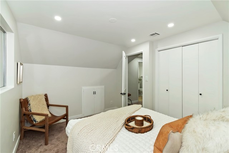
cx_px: 114
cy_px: 76
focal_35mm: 15
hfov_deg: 100.4
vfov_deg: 77.4
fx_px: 95
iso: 400
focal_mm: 10
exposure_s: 1/30
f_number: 8
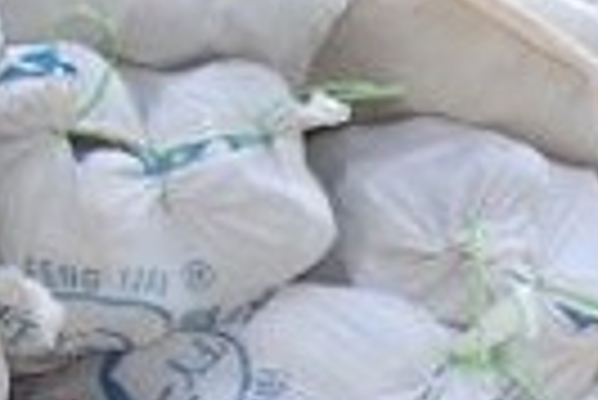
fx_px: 2478
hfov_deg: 12.1
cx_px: 1223
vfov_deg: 9.0
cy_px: 627
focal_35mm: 149
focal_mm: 22
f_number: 3.8
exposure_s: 1/160
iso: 100
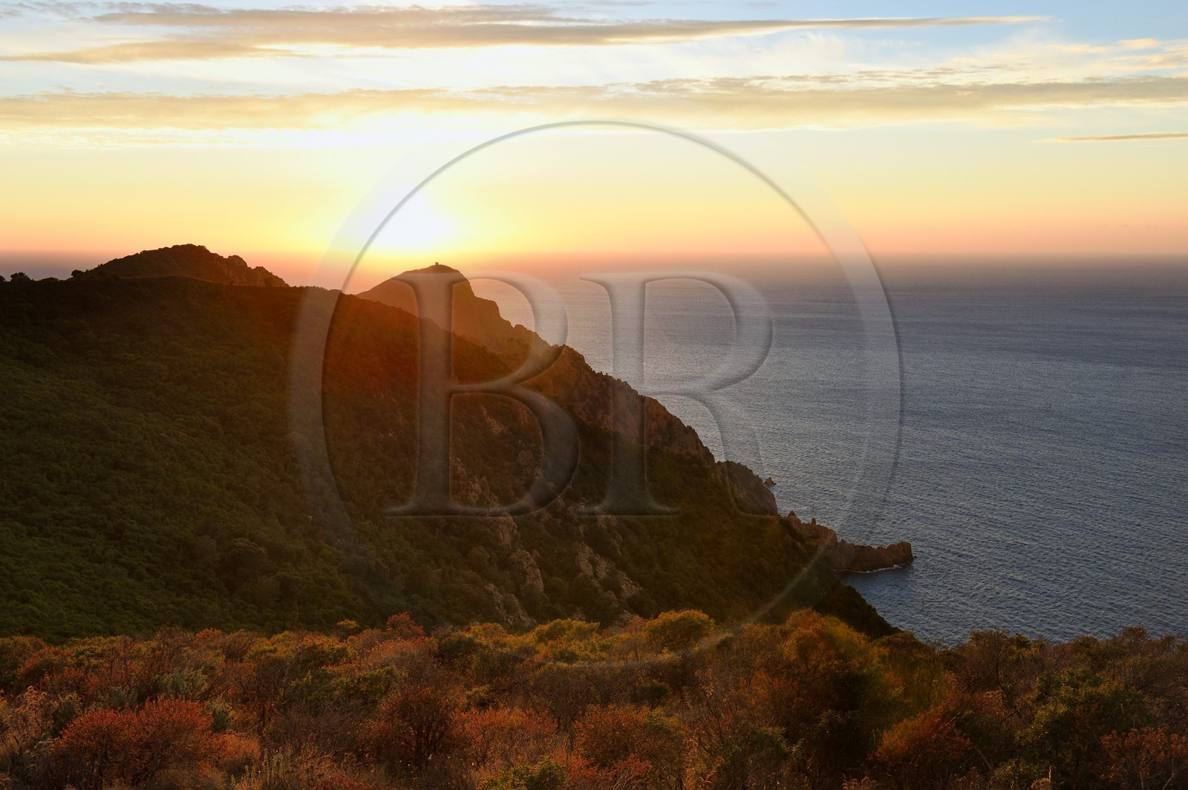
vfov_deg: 35.0
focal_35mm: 38
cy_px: 395
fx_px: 1253
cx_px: 594
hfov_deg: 50.7
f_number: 10
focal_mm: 38
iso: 500
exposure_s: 1/200
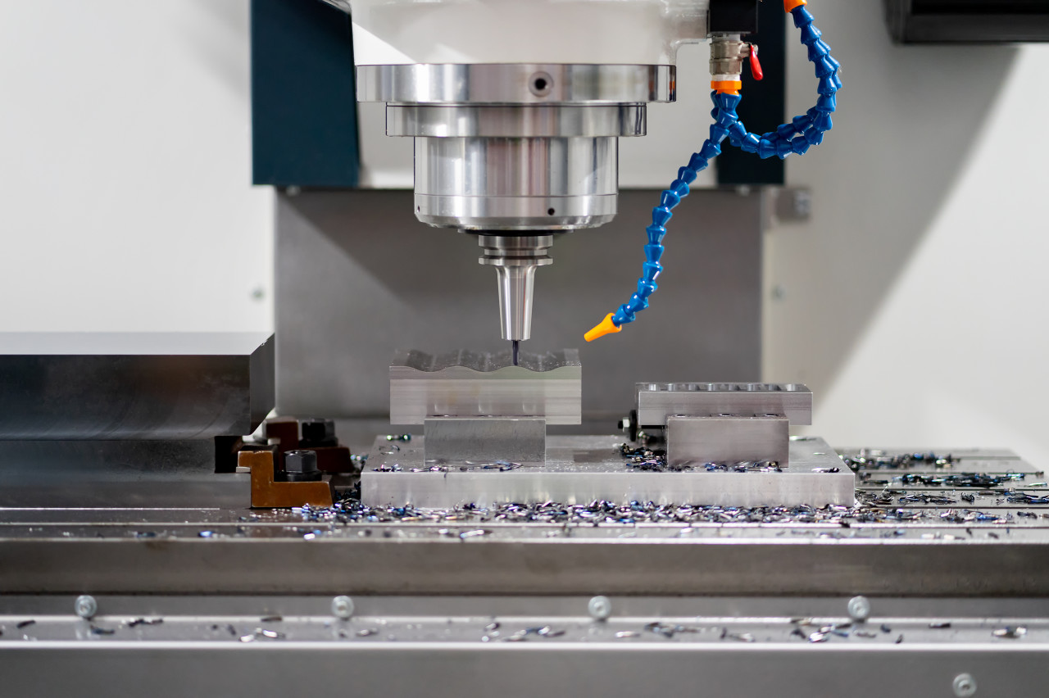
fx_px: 2475
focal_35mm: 85
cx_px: 524
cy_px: 349
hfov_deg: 23.9
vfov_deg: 16.1
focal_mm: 85
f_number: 1.8
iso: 1250
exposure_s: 1/100
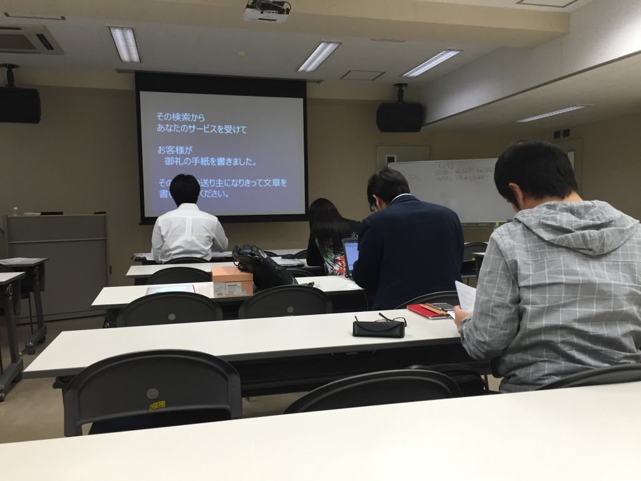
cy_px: 240
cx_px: 320
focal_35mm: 29
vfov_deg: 48.2
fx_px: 537
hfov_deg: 61.7
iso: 40
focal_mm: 4.15
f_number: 2.2
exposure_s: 1/30
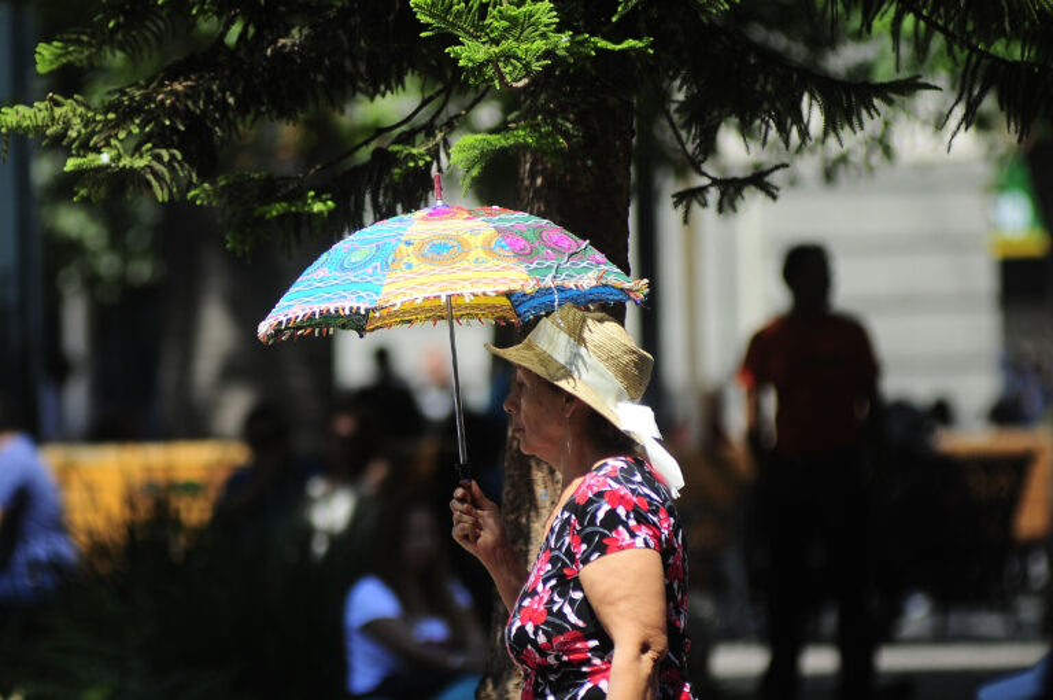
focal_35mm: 300
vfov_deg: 4.6
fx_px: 8764
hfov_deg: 6.9
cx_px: 526
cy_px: 350
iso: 100
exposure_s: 1/1000
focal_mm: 200
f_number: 3.2
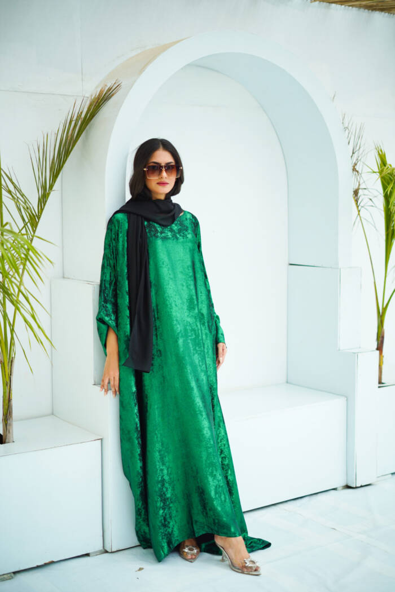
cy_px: 296
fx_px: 823
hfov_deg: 27.0
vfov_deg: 39.6
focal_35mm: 50
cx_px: 198
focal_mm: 50
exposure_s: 1/2500
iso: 100
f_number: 2
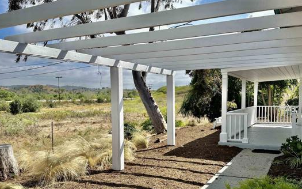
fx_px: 255
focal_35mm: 31
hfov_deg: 61.1
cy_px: 120
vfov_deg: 40.3
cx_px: 167
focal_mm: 6.86
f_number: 1.78
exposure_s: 1/5263
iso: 80
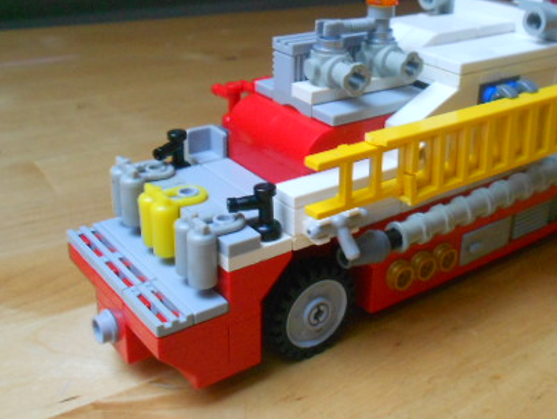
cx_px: 355
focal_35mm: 46
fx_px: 741
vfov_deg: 31.5
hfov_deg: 40.9
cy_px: 163
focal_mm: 5.1
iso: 400
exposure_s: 1/15
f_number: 3.4
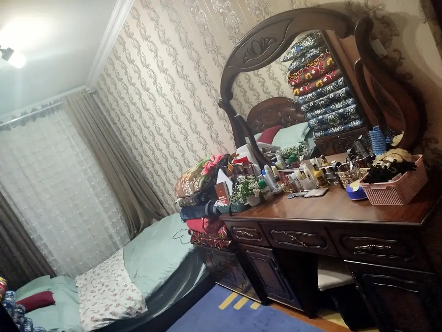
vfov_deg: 56.8
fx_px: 306
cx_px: 221
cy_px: 166
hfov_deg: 71.6
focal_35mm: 24
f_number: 1.7
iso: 320
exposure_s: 1/25
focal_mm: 5.31
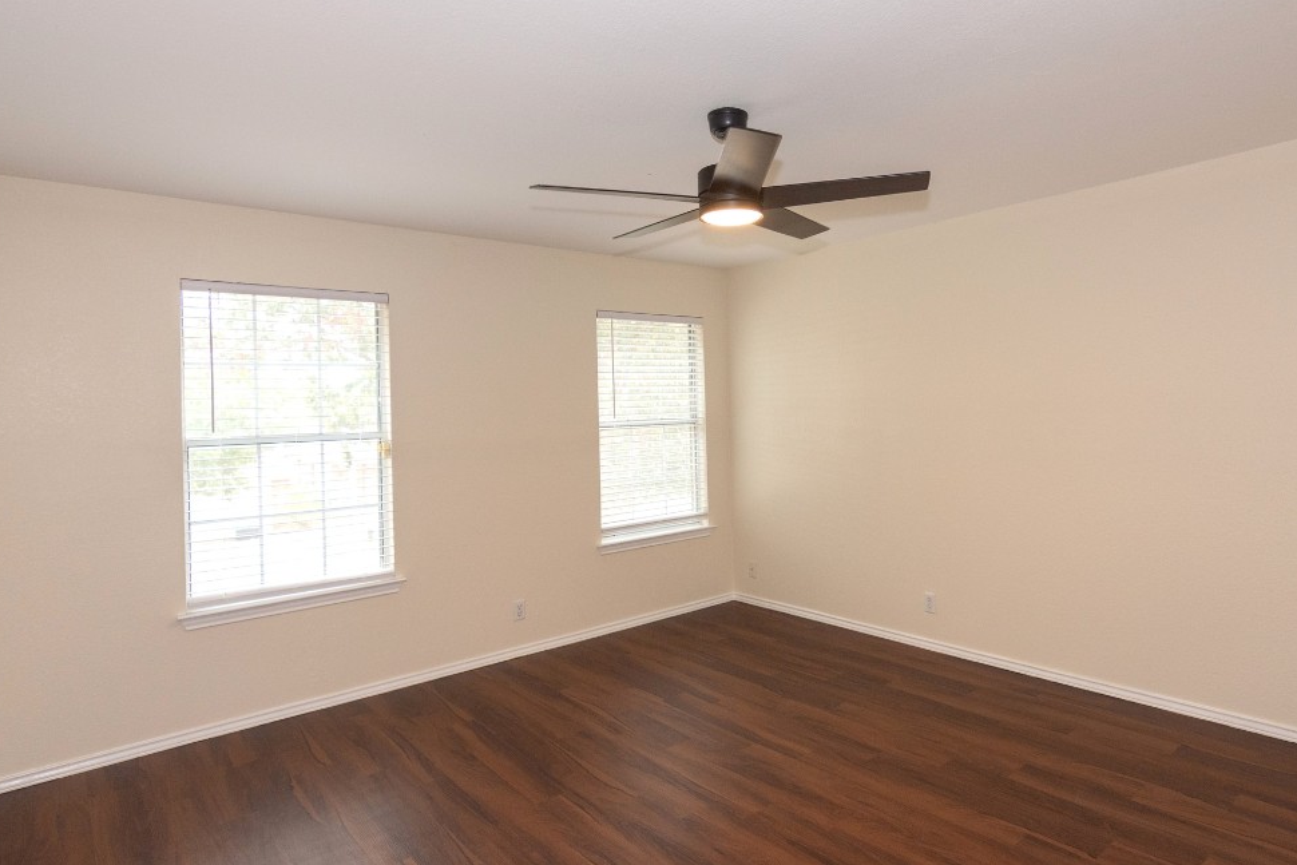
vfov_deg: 62.9
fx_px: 706
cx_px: 753
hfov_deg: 84.5
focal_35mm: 20
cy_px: 396
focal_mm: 11
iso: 720
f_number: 4
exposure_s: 1/60
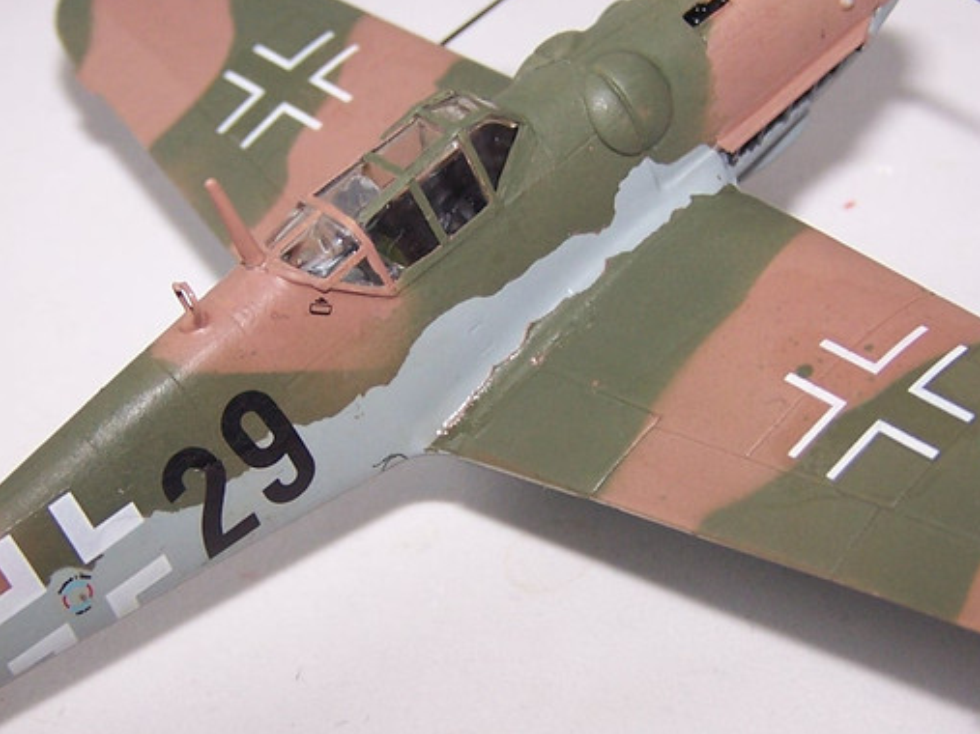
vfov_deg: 18.4
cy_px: 394
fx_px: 2264
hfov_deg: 24.4
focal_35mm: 80
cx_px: 473
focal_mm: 6.3
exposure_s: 1/60
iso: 80
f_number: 2.8
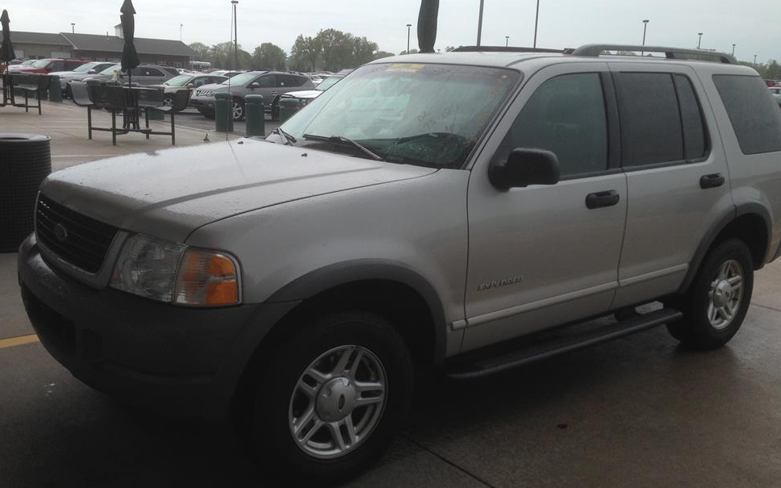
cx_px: 405
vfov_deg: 34.4
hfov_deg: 52.7
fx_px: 788
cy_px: 242
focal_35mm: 37
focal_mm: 4.13
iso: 50
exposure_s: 1/861
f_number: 2.4
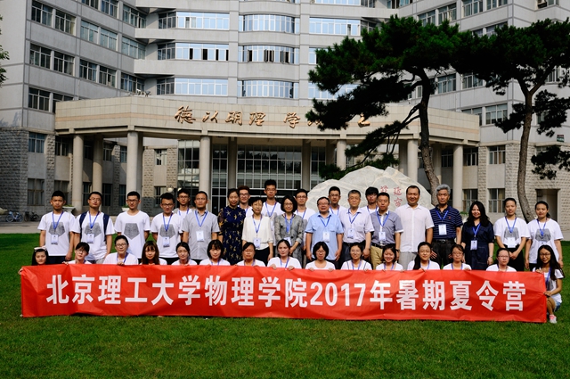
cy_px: 190
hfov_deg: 49.6
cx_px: 285
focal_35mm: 39
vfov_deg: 34.1
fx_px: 617
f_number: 10
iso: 200
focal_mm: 26
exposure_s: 1/320
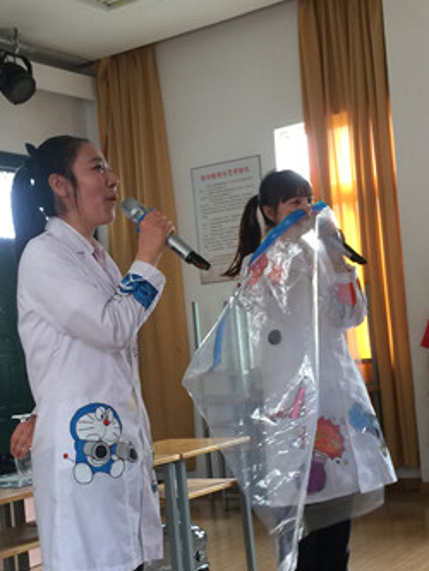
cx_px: 204
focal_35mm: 58
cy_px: 394
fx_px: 958
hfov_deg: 25.2
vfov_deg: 32.9
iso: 80
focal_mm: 4.15
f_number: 2.2
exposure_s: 1/33
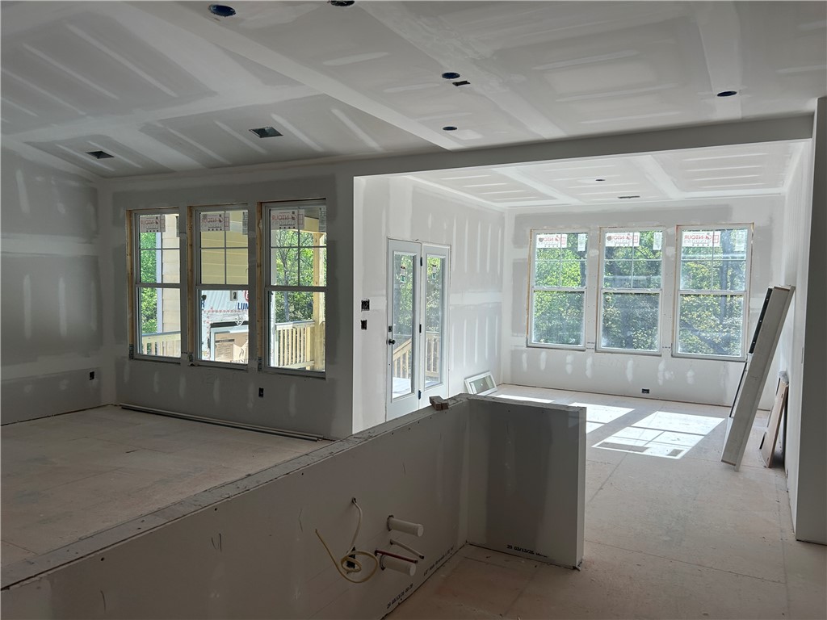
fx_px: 621
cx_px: 414
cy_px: 310
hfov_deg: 67.3
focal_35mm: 26
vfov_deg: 53.1
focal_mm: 5.7
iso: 50
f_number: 1.5
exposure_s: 1/687
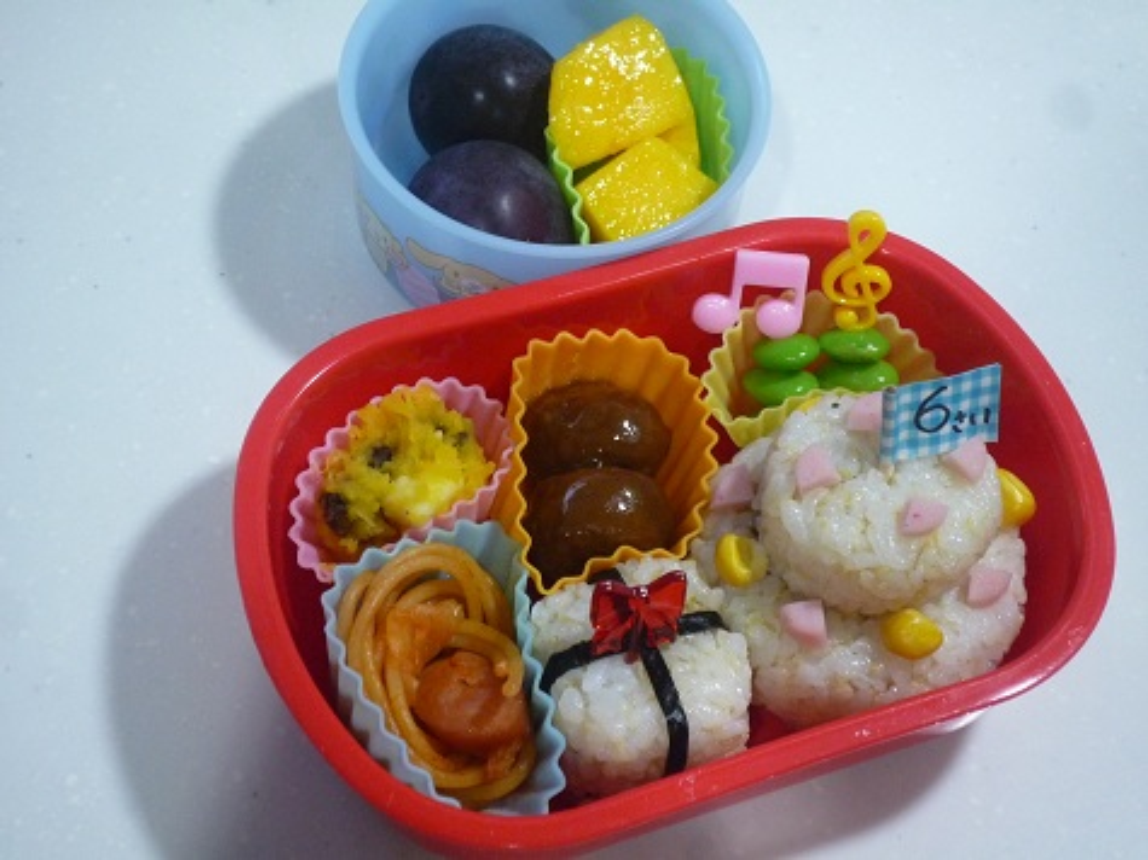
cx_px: 574
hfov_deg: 27.8
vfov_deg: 21.0
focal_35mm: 70
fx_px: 2321
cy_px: 430
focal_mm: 12.2
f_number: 4.9
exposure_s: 1/30
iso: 400
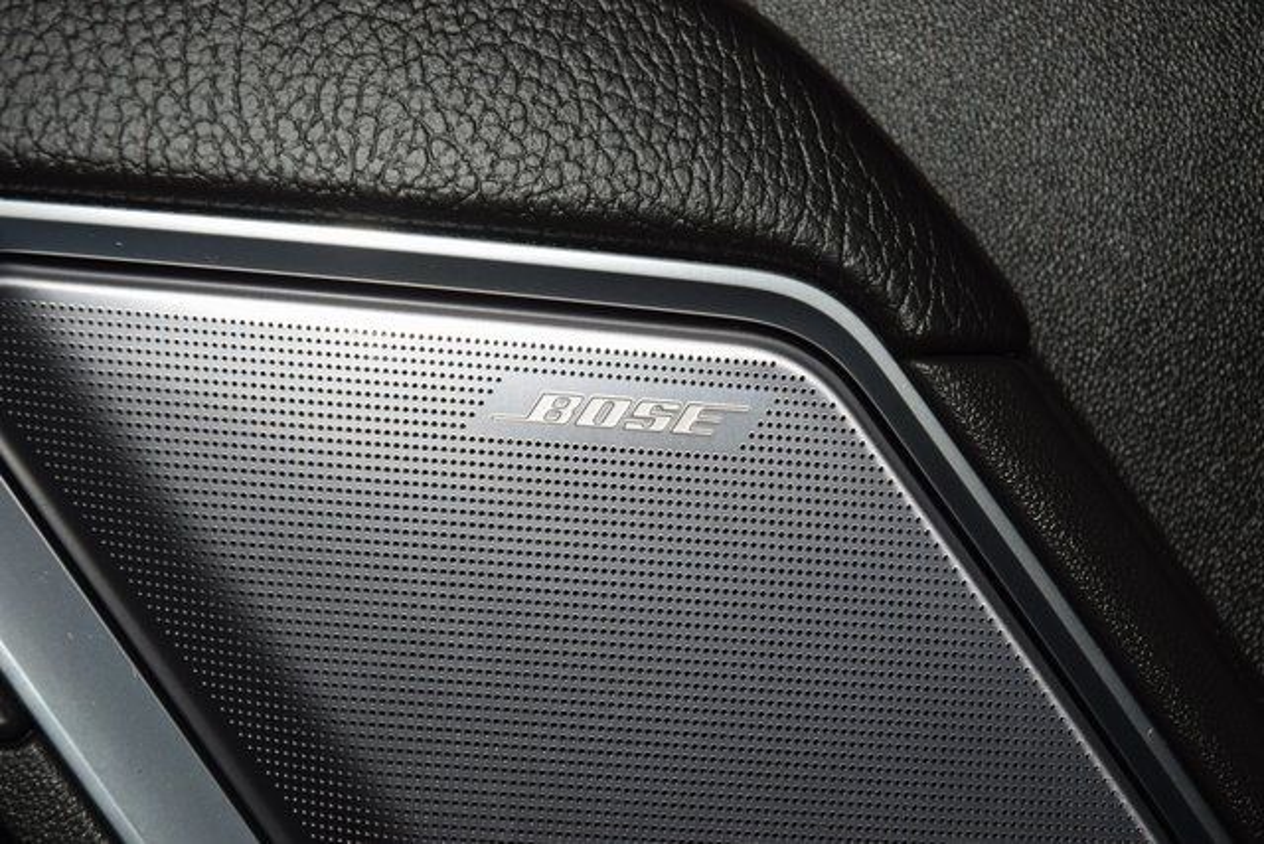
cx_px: 632
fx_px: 3687
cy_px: 422
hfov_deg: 19.5
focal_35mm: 105
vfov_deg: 13.0
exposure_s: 1/125
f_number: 8
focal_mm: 70
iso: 100
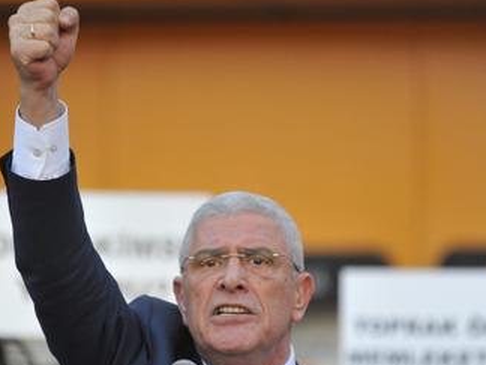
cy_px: 251
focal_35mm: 338
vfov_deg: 4.4
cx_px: 195
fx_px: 4745
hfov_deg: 5.9
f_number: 2.8
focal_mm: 185
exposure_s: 1/2500
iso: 1600
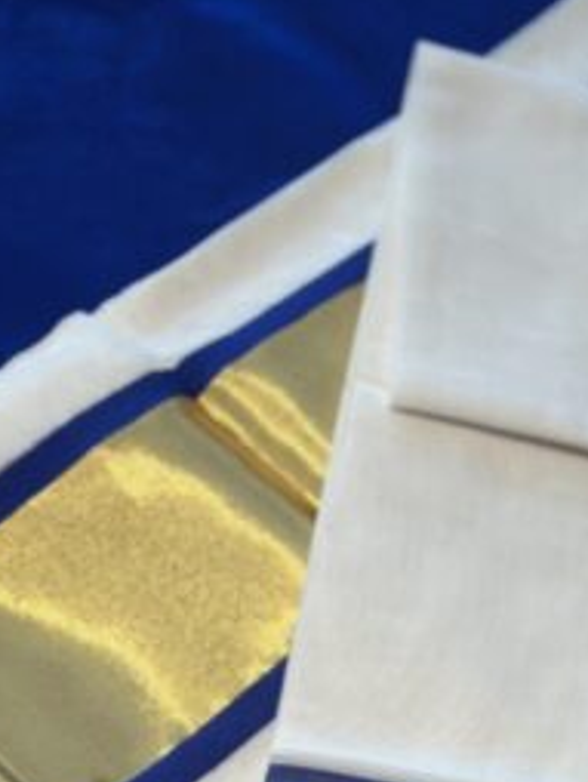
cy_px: 891
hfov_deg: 13.0
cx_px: 648
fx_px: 2532
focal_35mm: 112
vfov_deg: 16.9
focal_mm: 6.86
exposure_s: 1/120
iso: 100
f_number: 1.78
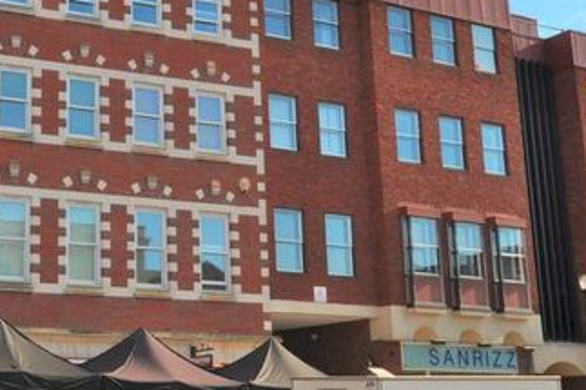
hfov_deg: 29.9
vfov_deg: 20.9
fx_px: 1057
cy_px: 171
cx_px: 76
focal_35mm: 65
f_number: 10
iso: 200
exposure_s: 1/200
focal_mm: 20
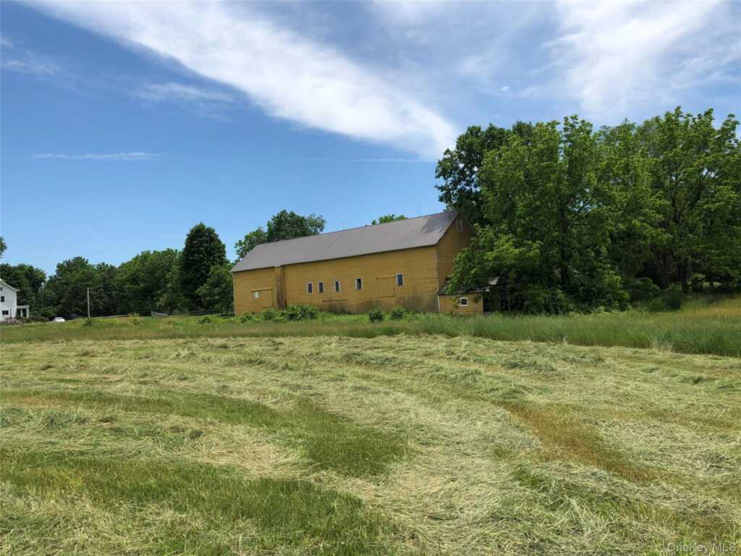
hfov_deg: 63.4
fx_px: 599
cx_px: 370
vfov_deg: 49.7
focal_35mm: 28
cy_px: 278
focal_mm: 3.99
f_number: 1.8
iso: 20
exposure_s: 1/2315
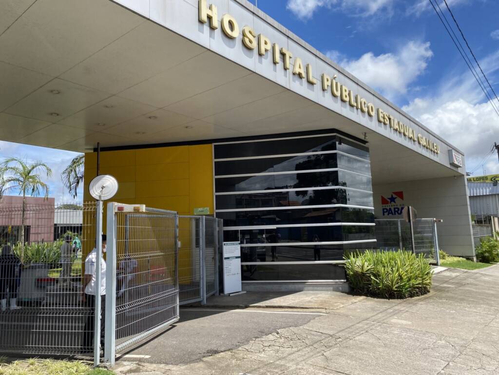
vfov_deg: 53.1
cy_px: 188
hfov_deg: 67.3
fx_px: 375
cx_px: 250
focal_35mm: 26
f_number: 1.8
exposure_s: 1/2227
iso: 32
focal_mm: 4.25
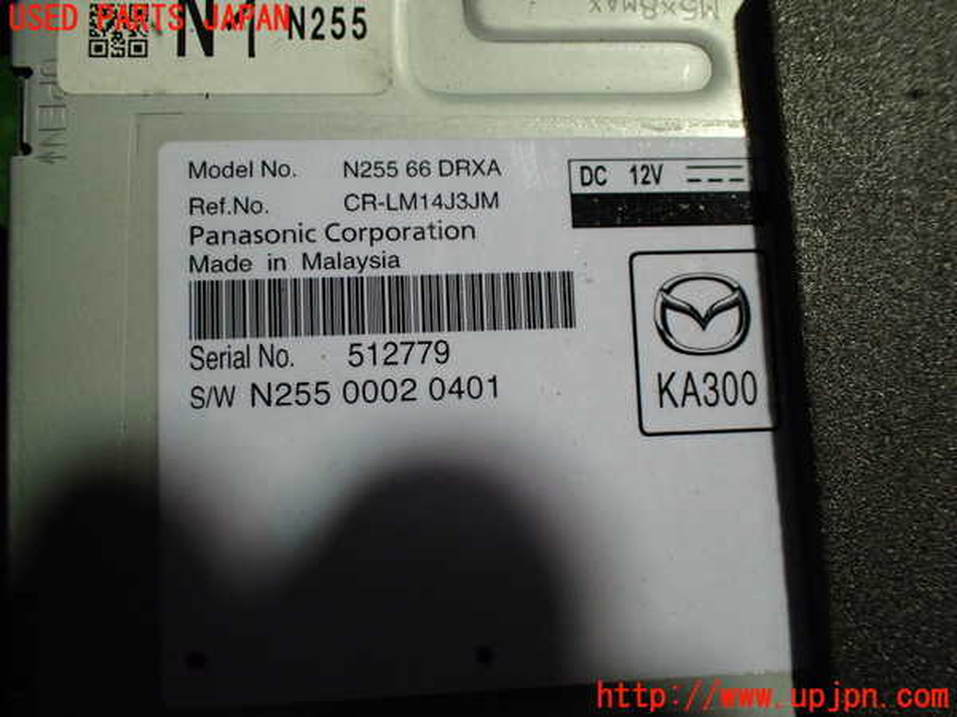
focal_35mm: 30
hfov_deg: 60.0
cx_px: 478
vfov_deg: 46.8
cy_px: 358
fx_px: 829
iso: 320
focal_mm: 5.4
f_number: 2.3
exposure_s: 1/125
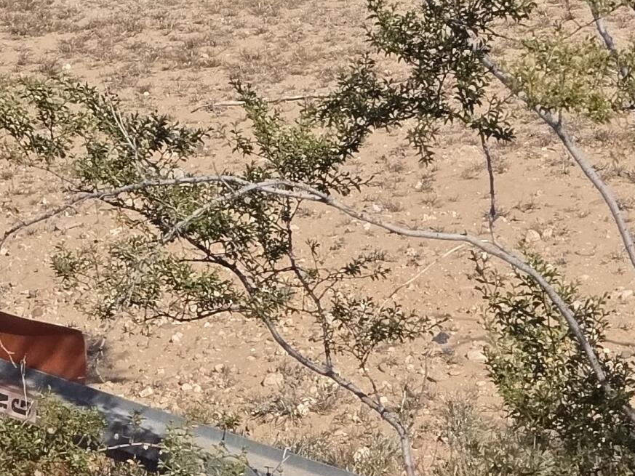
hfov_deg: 8.3
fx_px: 4348
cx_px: 160
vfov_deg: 6.2
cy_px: -244
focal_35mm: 237
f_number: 2.4
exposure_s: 1/3126
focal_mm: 7.9
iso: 50
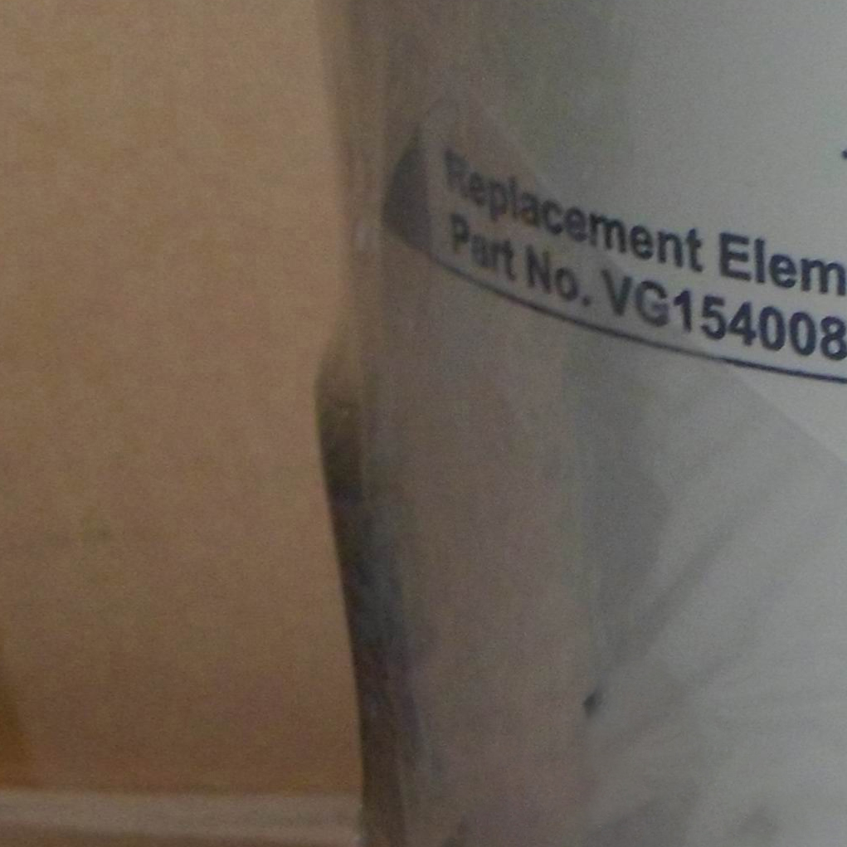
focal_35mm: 101
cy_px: 854
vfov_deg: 16.8
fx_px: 2796
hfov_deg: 15.8
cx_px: 1278
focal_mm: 4.9
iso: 160
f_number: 3.3
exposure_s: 1/45
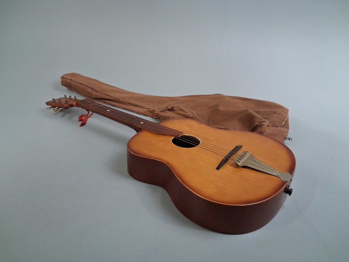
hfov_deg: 65.3
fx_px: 272
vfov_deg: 51.4
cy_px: 131
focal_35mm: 27
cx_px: 174
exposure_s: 1/50
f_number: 1.8
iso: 320
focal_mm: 4
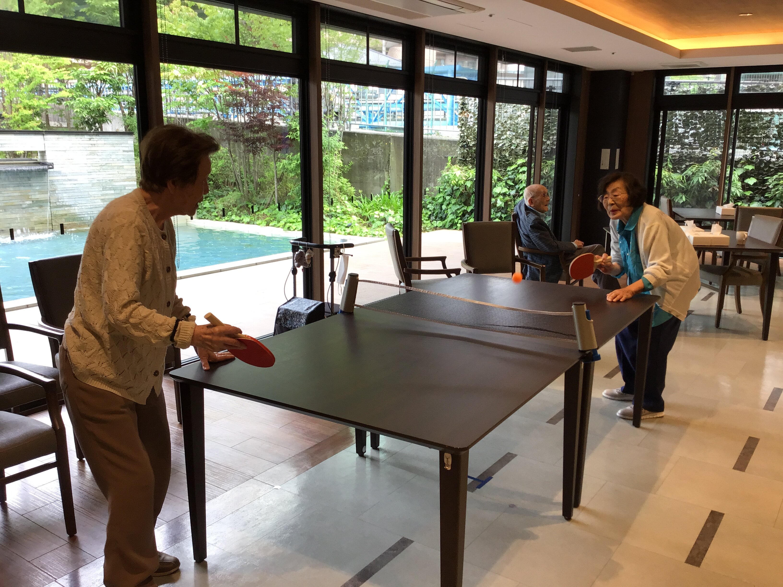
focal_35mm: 31
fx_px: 701
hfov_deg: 58.4
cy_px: 294
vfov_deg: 45.4
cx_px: 392
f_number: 2.4
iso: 32
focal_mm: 3.3
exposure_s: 1/60
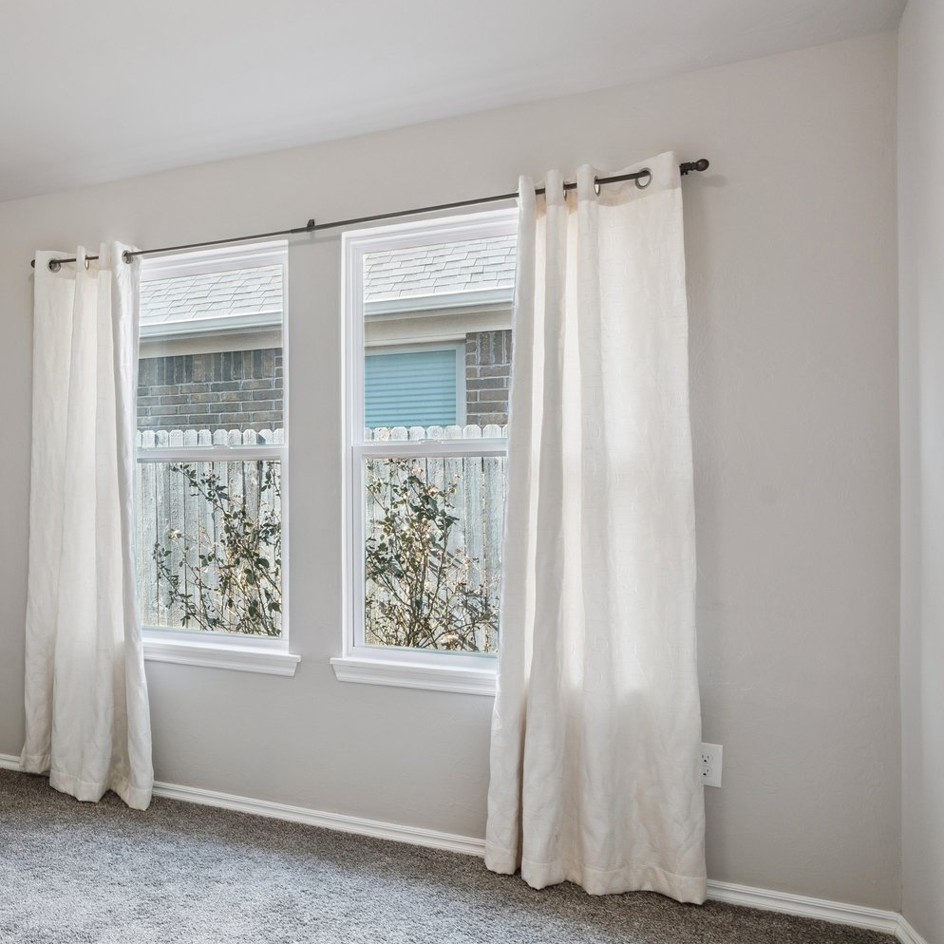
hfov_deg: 48.4
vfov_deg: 57.3
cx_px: 23
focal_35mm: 28
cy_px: 478
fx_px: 864
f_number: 8
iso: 200
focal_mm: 16
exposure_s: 1/10
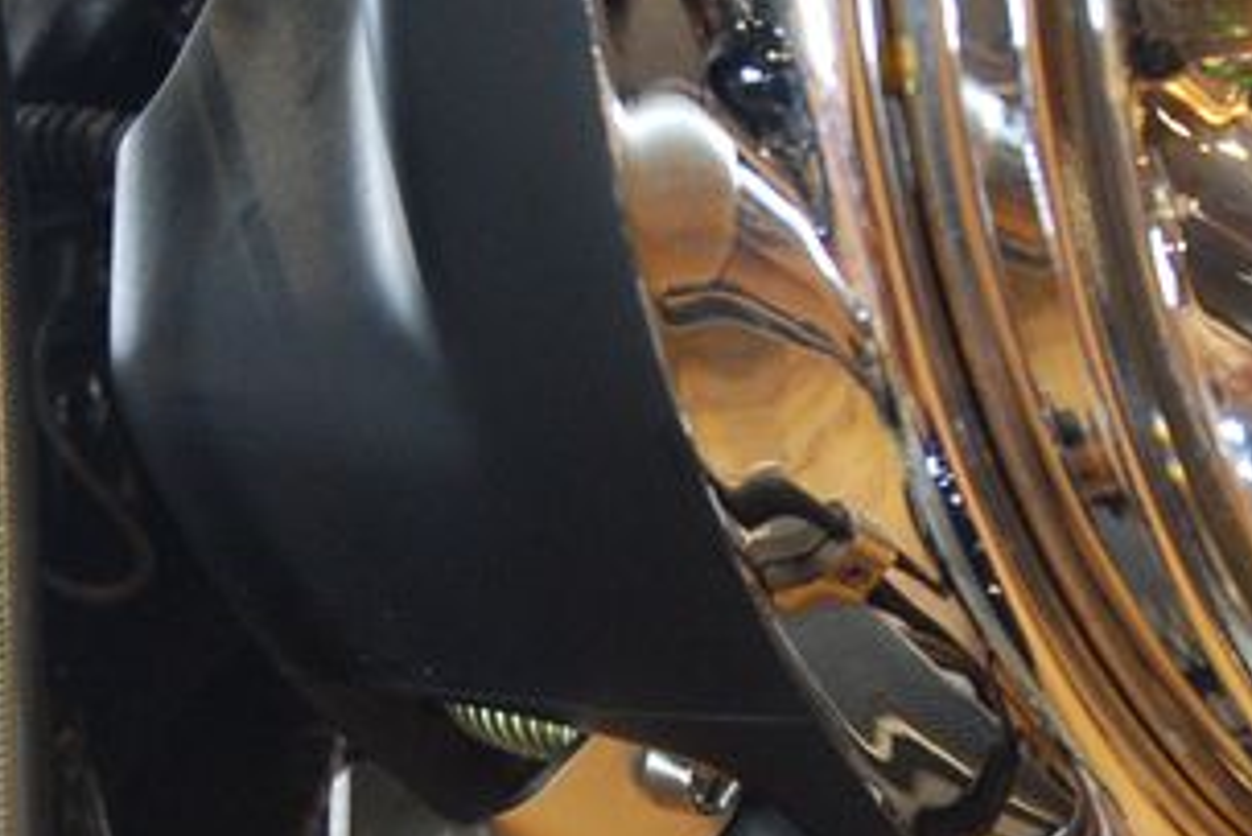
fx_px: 5497
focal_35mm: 158
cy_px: 735
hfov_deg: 13.0
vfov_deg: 8.7
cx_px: 610
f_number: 6.3
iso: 800
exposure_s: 1/8
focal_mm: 40
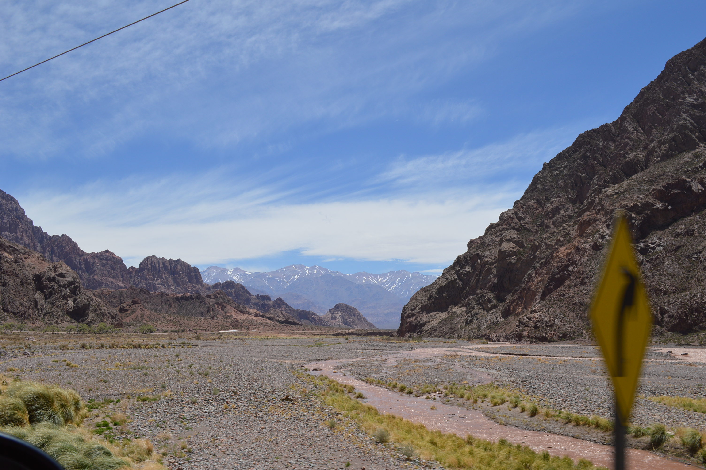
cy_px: 235
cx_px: 353
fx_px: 705
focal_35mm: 36
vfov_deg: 36.8
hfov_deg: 53.2
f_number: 9
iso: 100
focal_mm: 24
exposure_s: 1/320
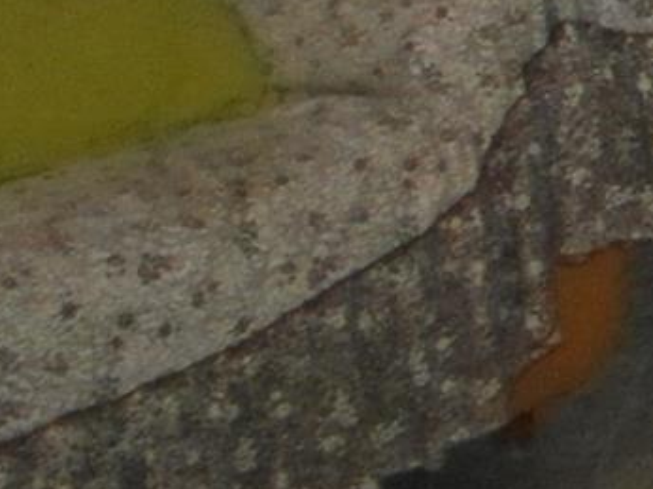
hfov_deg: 9.7
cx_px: 1887
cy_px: -1021
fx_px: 3054
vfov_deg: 7.8
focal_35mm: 162
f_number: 3.2
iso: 320
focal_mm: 4
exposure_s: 1/30
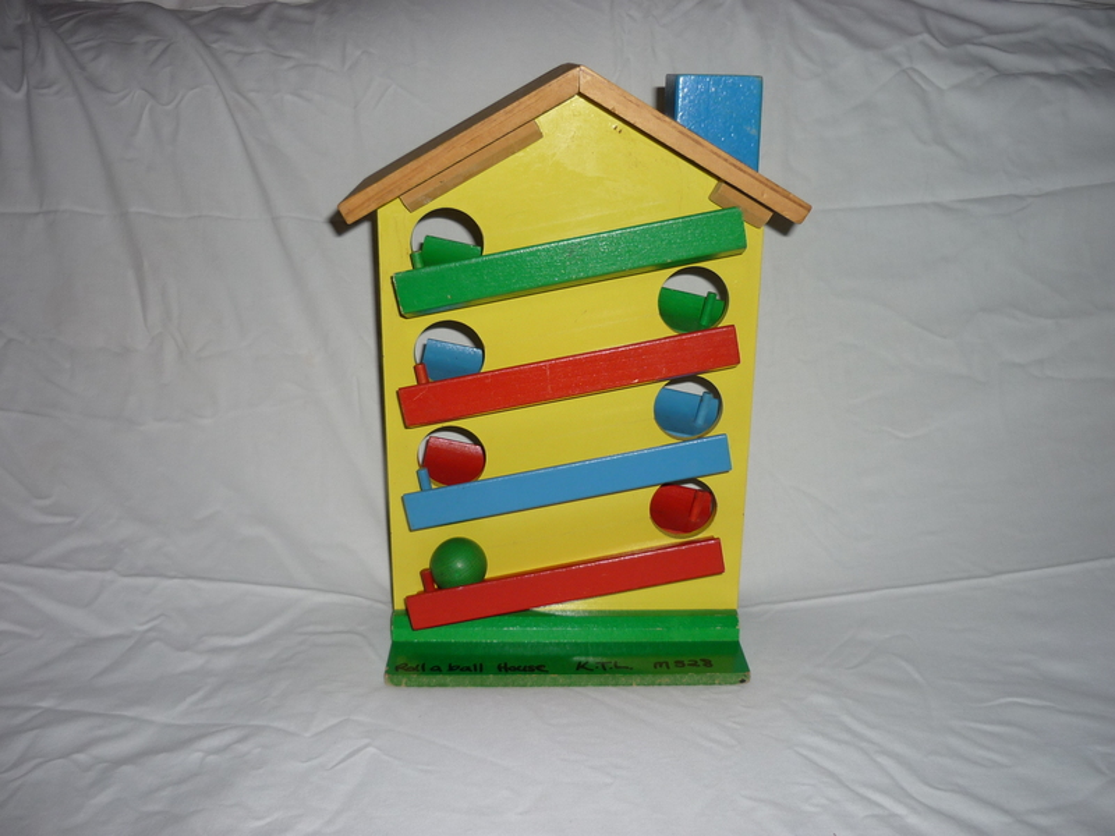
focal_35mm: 33
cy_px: 418
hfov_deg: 55.4
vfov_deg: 42.9
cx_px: 558
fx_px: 1063
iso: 100
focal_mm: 5.5
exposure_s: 1/30
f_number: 2.8
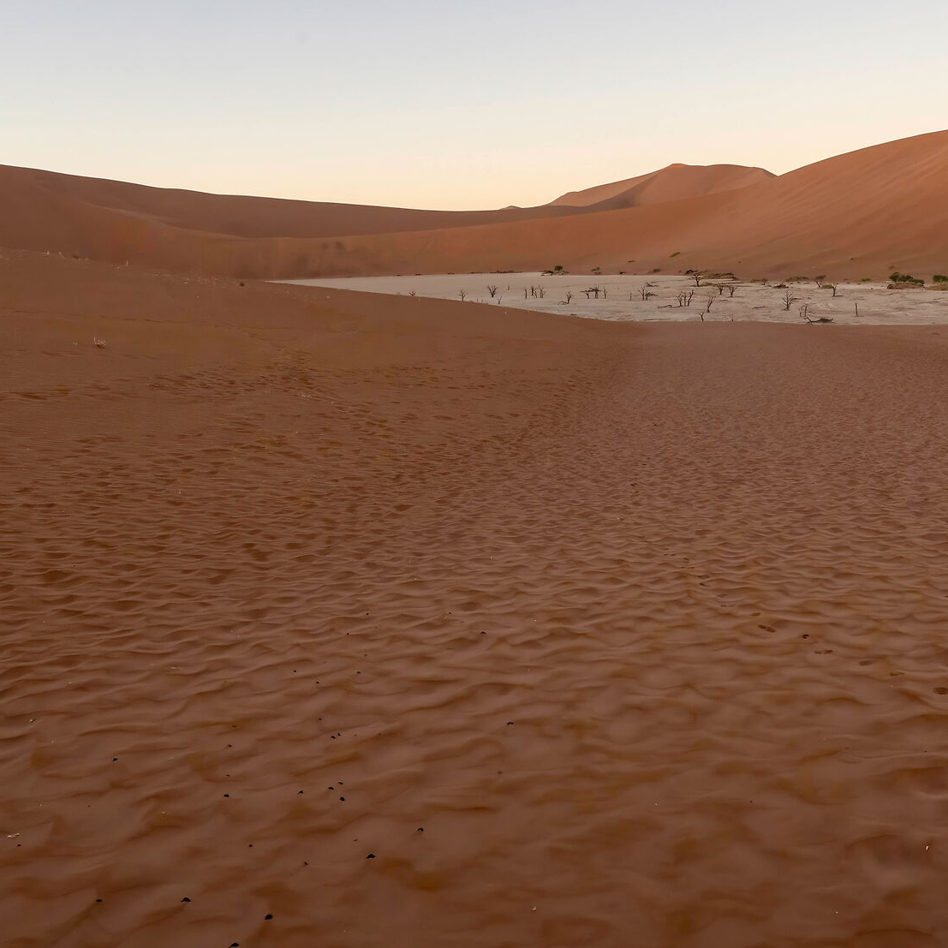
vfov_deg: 46.7
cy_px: 340
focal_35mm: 35
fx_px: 1084
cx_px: 653
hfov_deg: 46.3
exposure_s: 1/125
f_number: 13
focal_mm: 19
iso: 1600
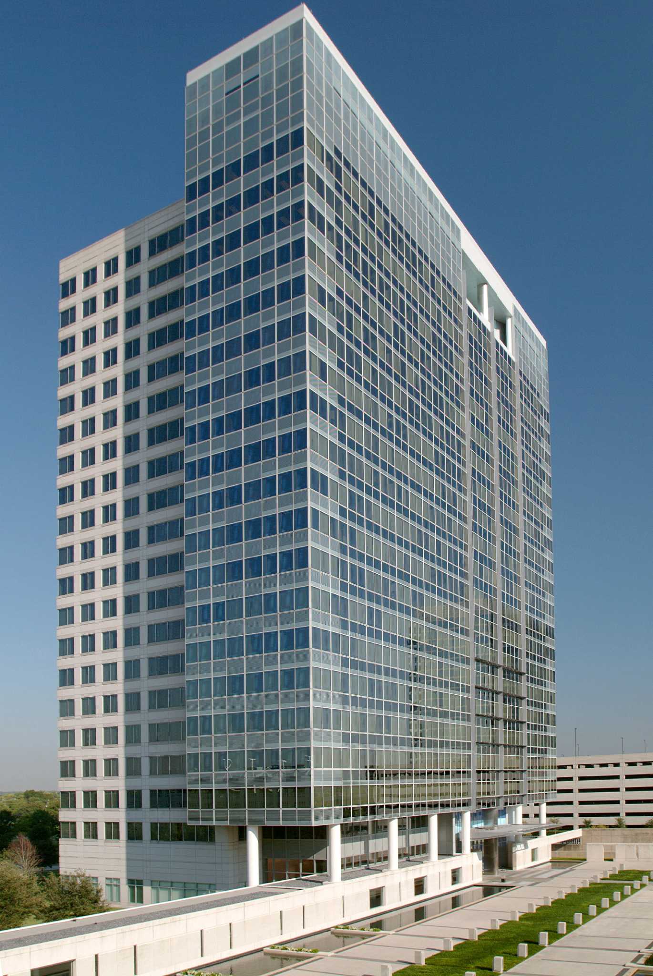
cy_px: 488
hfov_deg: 50.5
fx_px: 692
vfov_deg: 70.4
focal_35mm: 26
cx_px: 326
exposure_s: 1/125
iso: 100
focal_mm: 17
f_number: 6.7
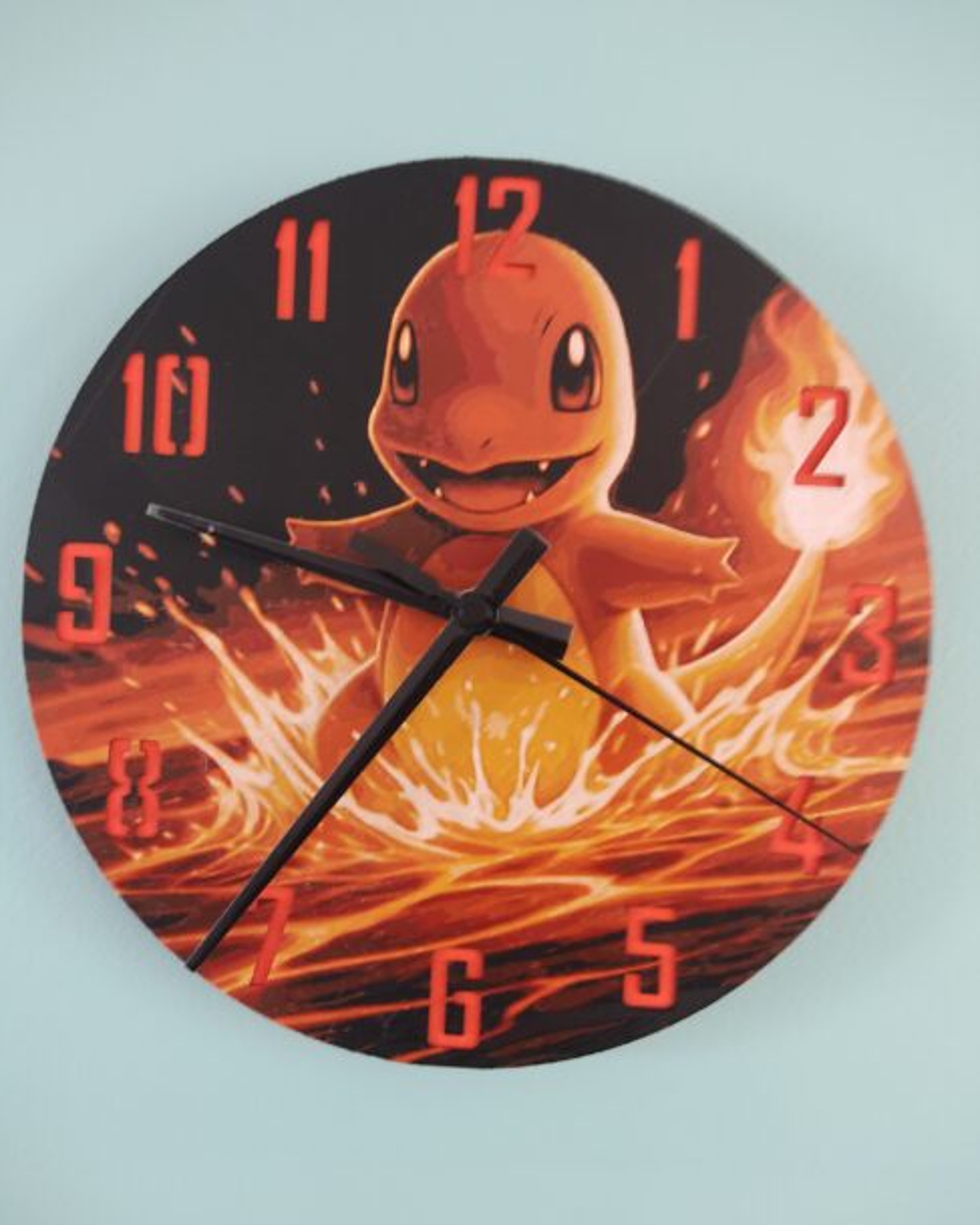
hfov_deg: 51.5
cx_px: 485
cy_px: 644
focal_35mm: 28
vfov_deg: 62.2
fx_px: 1015
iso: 2333
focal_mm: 4.74
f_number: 1.79
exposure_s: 1/20
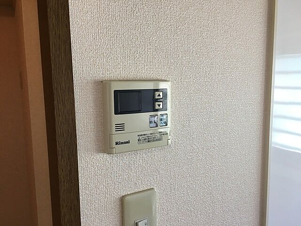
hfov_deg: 61.7
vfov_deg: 48.2
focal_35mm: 29
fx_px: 252
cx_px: 150
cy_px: 113
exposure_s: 1/30
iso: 32
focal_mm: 4.15
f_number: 2.2
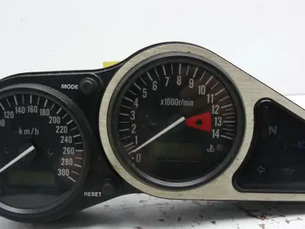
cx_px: 157
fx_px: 405
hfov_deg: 41.2
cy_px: 138
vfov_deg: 31.4
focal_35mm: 46
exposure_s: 1/15
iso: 200
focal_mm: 6
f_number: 2.8
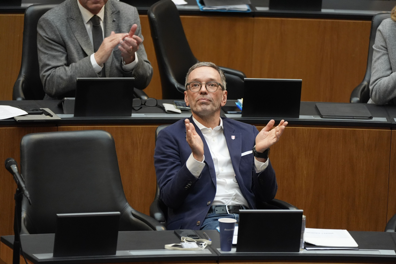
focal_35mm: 400
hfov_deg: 5.2
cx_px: 198
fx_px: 4400
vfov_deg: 3.4
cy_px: 132
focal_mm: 400
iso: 4000
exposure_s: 1/320
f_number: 5.6
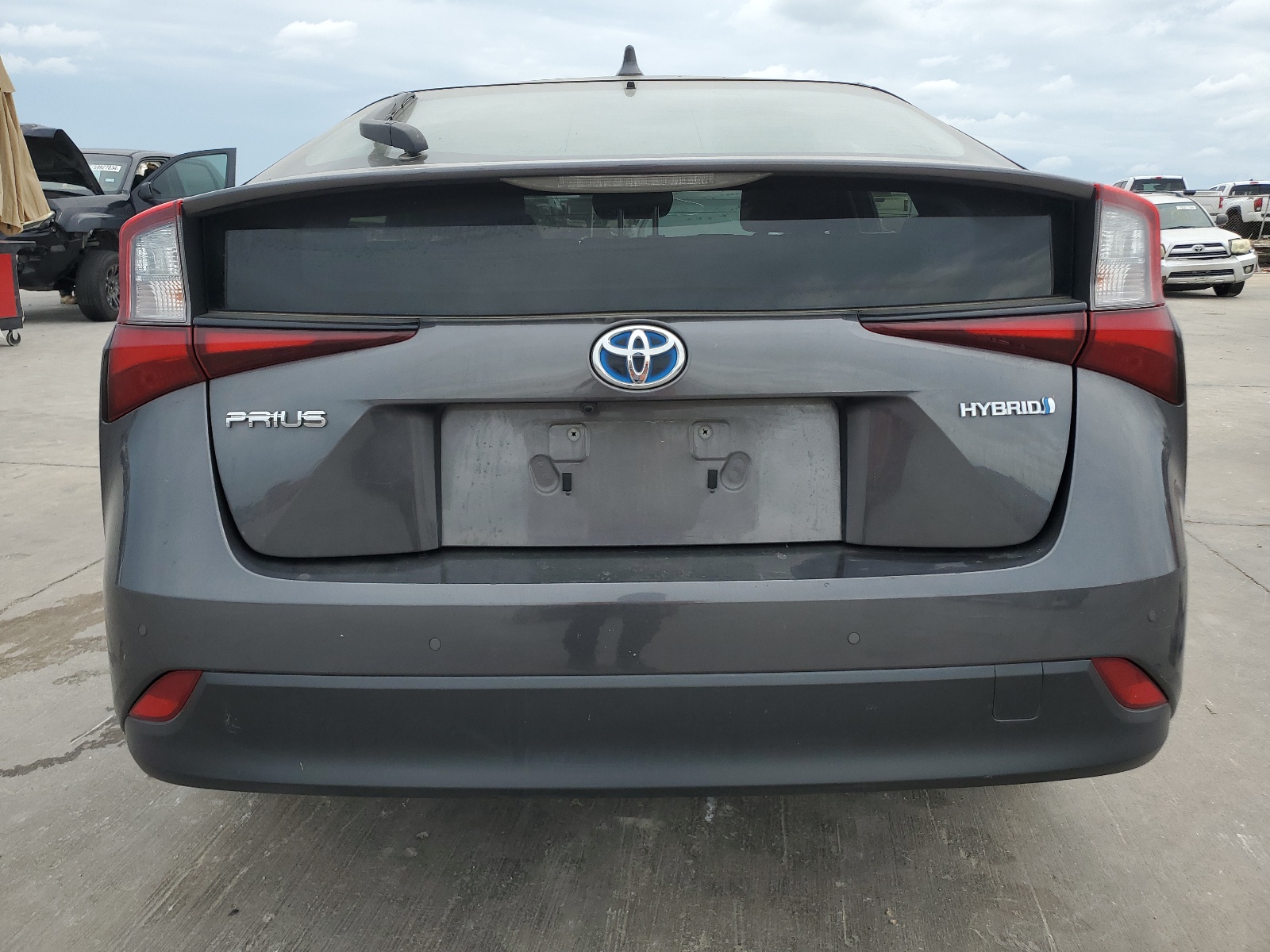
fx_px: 954
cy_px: 476
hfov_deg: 67.3
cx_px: 635
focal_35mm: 26
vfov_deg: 53.1
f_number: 1.5
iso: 50
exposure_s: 1/1667
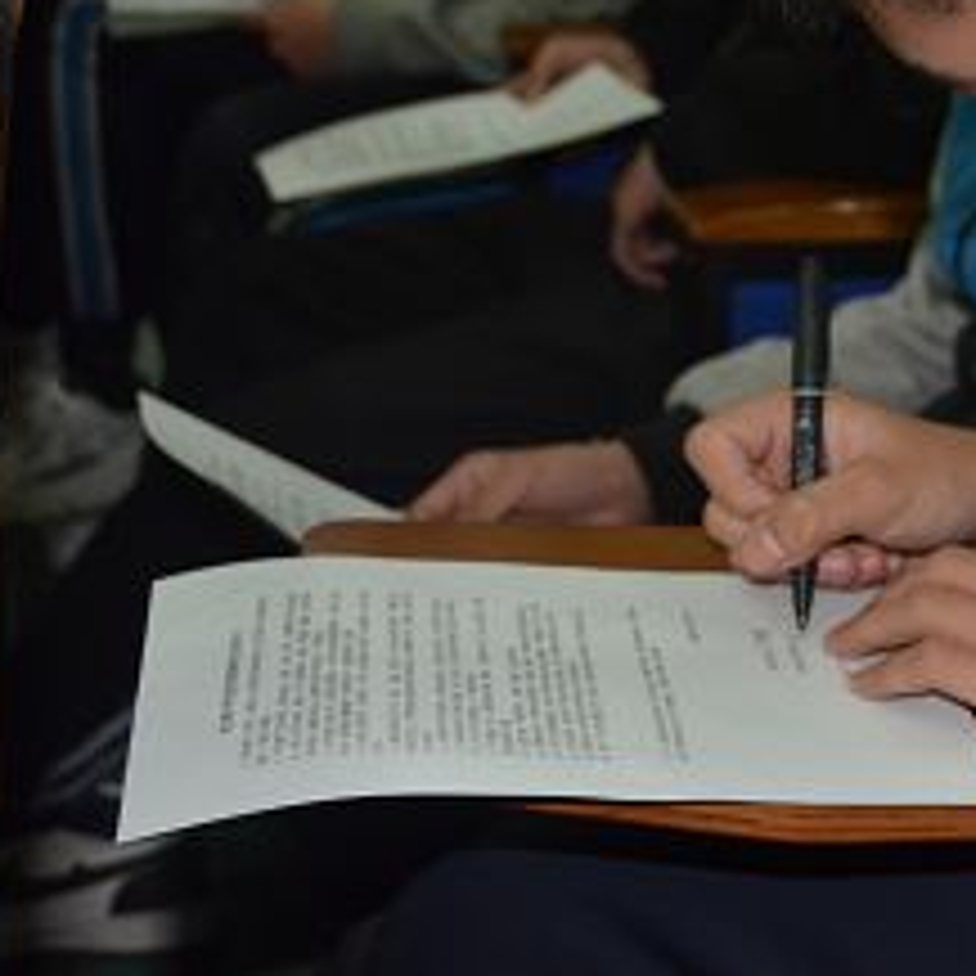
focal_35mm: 76
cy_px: 378
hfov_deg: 22.2
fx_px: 2422
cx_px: 886
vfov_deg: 22.7
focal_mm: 27
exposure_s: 1/60
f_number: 4
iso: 800
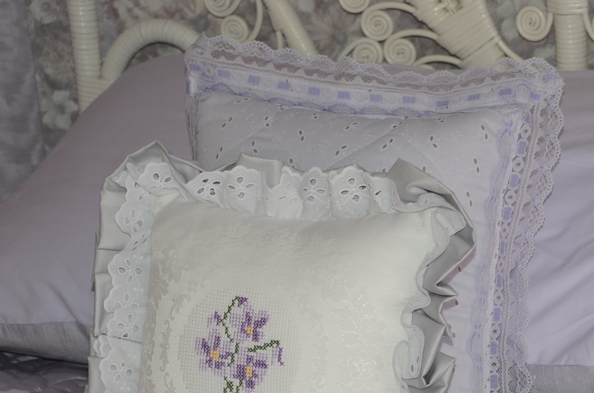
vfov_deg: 7.9
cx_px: 451
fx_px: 2832
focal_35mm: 172
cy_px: 336
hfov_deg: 11.9
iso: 400
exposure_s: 1/60
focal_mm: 66
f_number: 5.3
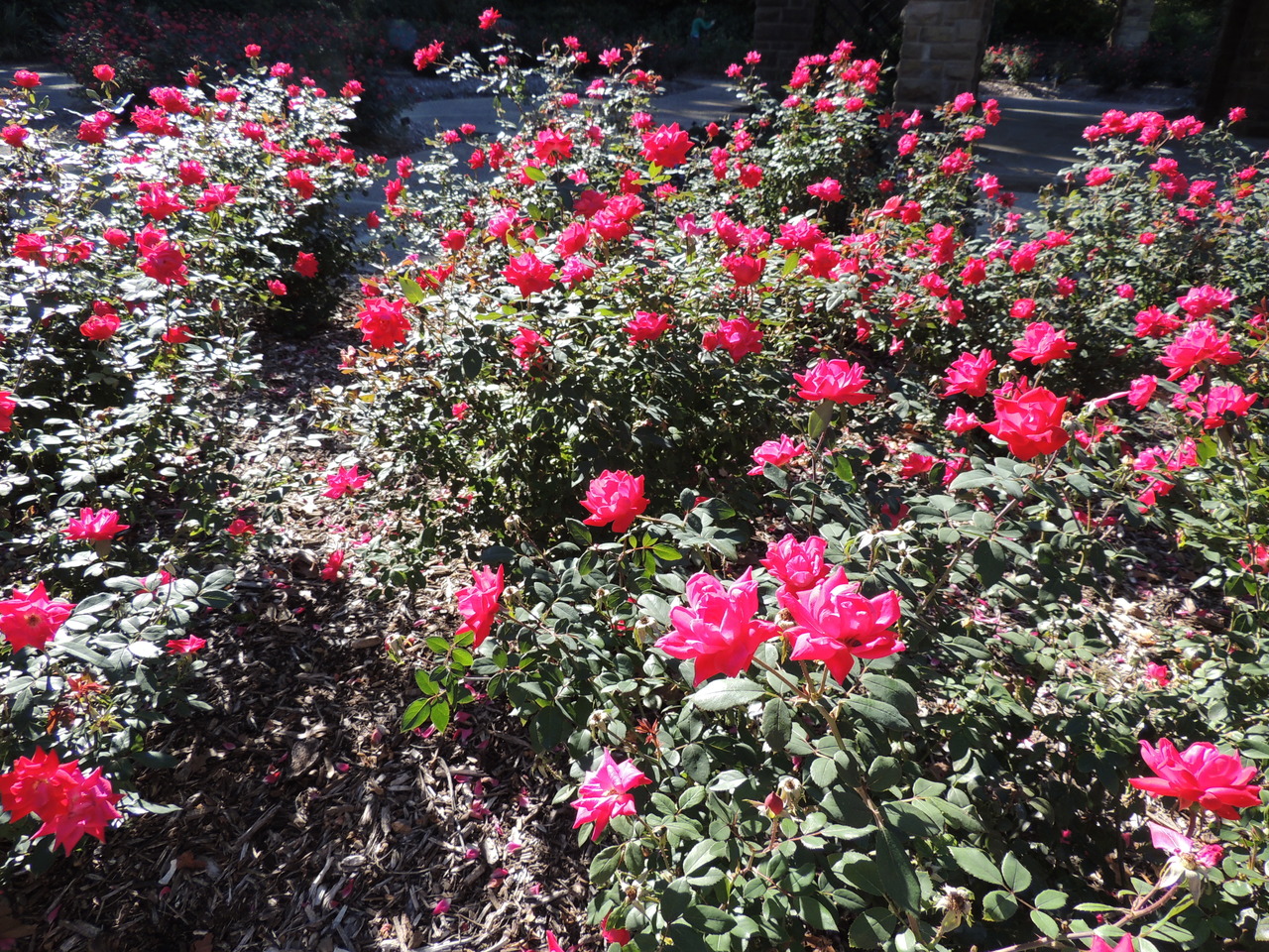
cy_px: 476
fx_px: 880
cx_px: 634
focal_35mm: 24
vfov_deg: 56.8
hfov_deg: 71.6
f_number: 3
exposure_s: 1/400
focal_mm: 4.3
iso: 100
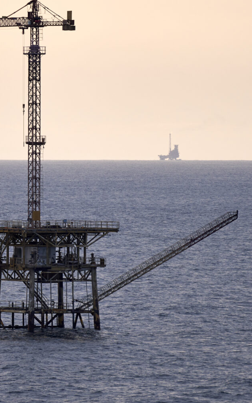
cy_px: 181
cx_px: 36
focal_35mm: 464
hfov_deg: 2.8
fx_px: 5096
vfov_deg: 4.5
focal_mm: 180
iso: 125
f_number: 2.8
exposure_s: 1/500
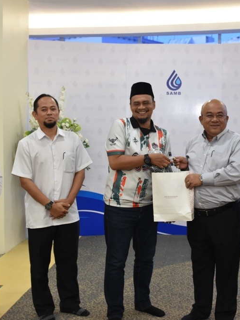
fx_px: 490
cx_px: 148
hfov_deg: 27.5
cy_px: 160
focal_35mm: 53
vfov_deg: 36.2
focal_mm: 24
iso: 800
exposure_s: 1/80
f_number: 4.5
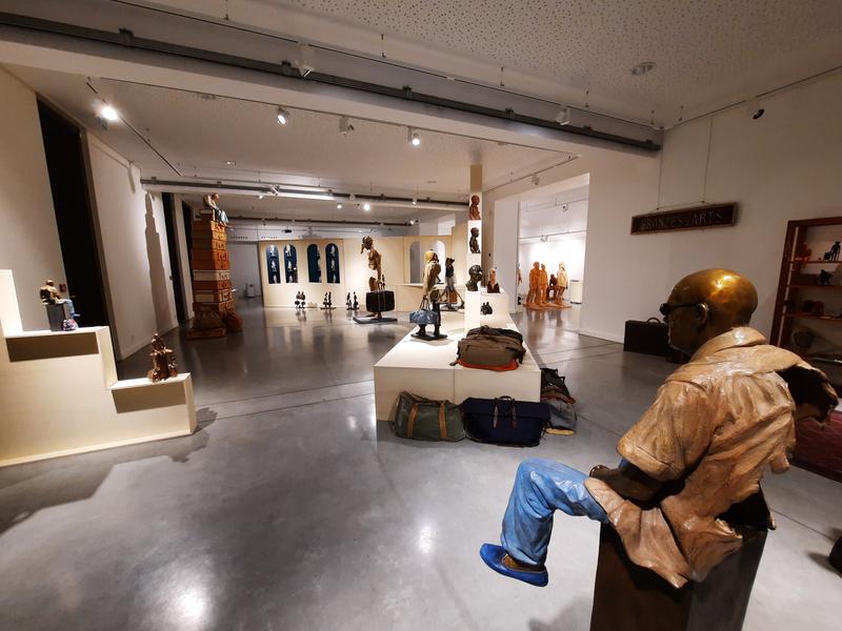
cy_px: 316
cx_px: 421
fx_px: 316
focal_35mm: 13
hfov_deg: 106.2
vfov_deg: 89.9
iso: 80
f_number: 2.2
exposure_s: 1/50
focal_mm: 1.74
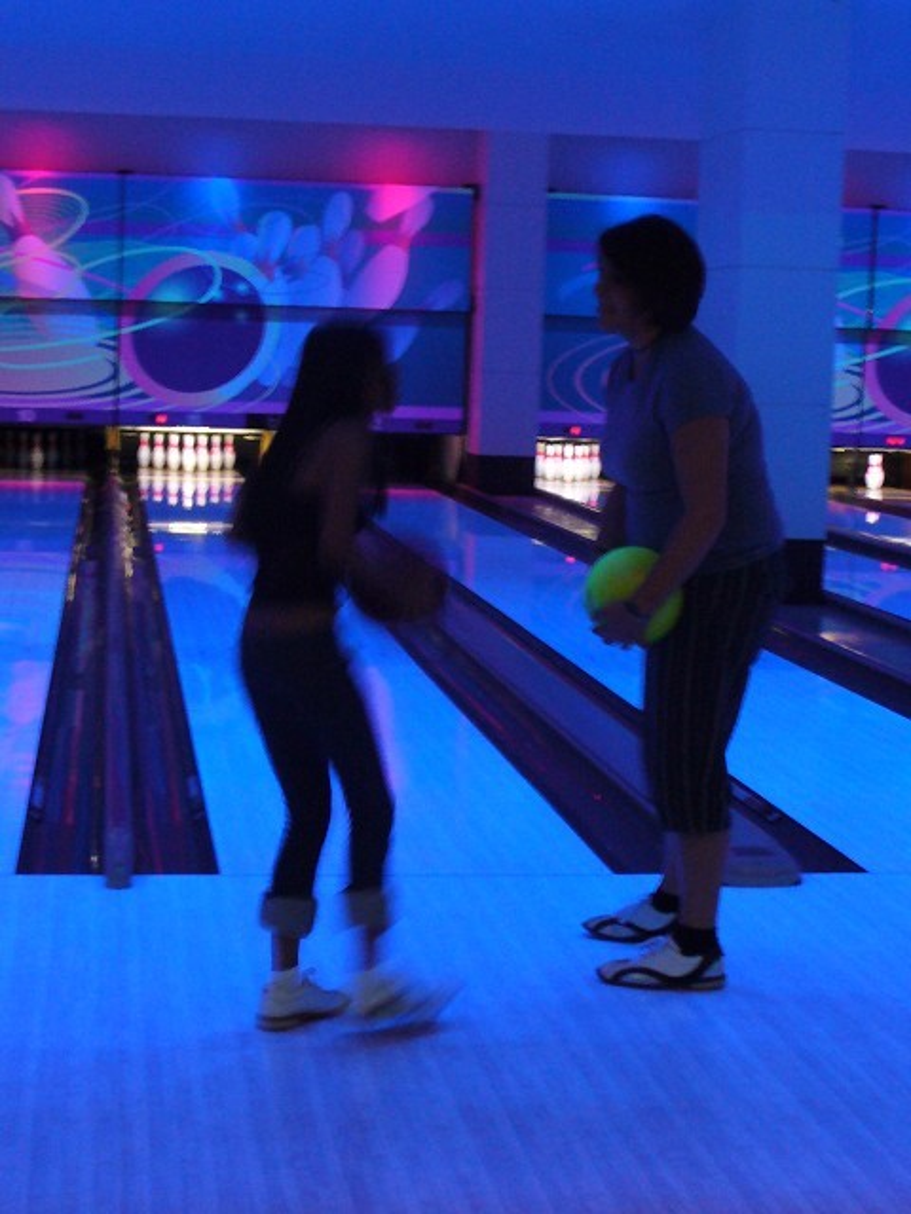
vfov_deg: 32.2
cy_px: 607
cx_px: 456
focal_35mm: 60
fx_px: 2105
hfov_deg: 24.4
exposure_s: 1/8
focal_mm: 7.9
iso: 200
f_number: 3
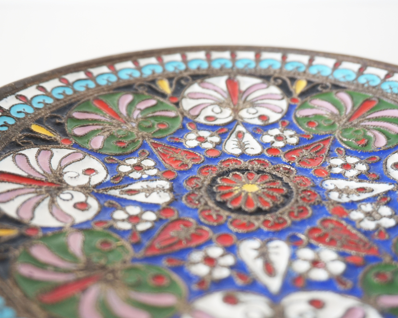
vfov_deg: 34.2
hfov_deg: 42.0
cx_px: 193
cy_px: 159
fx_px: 518
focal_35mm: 44
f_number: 4.5
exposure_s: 1/60
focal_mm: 26
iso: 400
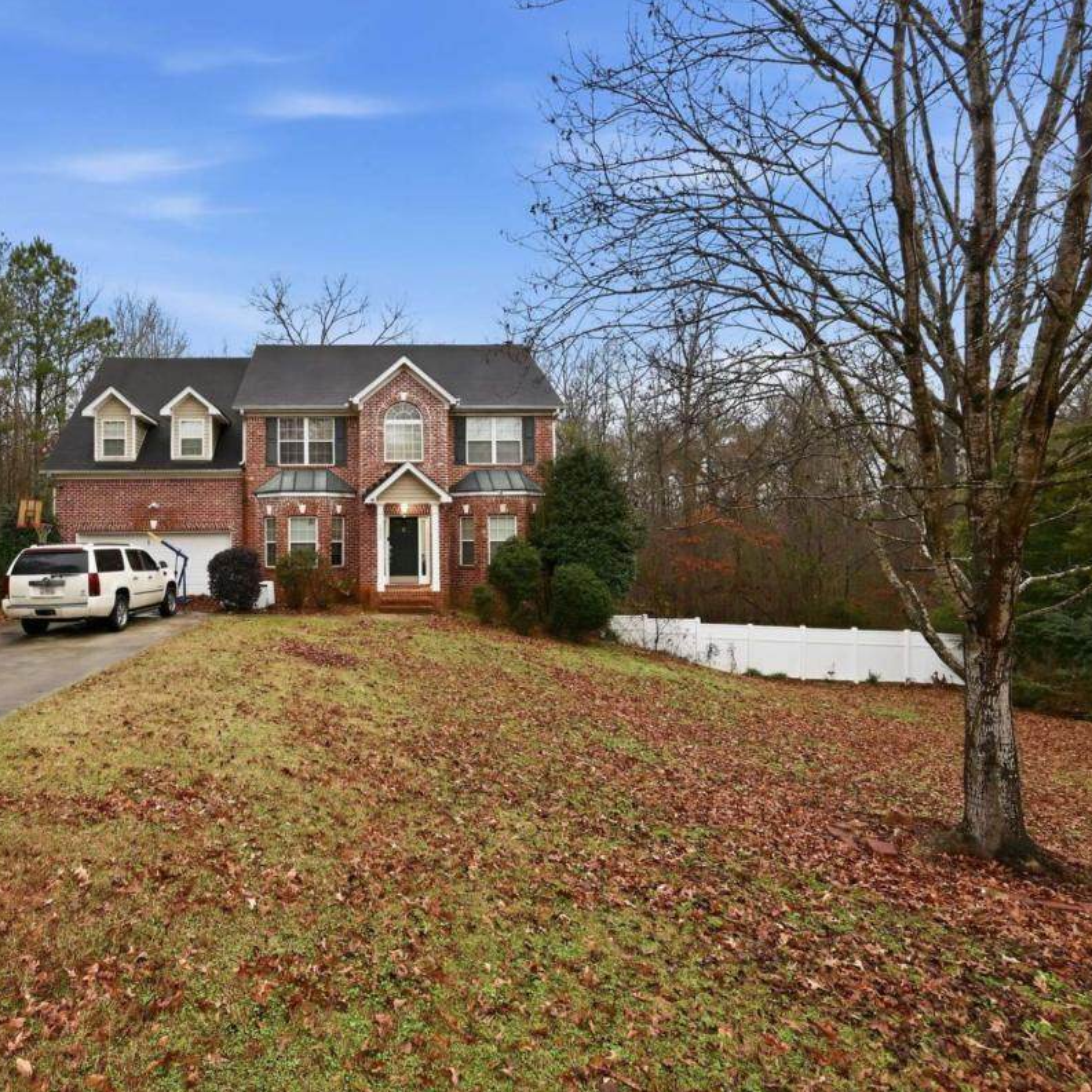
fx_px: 642
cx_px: 358
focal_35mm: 18
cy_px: 547
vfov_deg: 80.7
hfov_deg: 77.9
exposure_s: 1/80
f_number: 11
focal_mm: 14
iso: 400
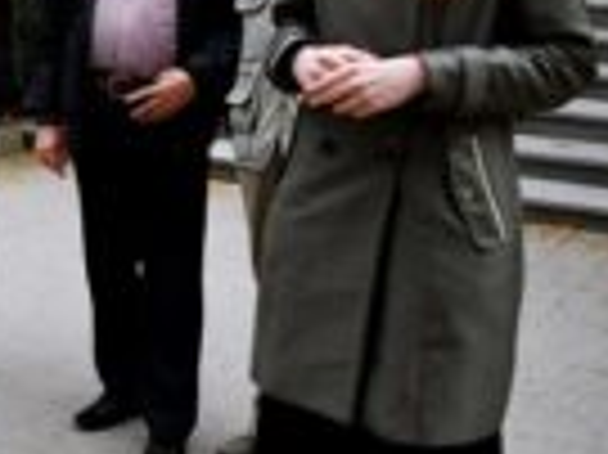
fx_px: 1351
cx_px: -171
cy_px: 101
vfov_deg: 19.0
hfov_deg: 22.7
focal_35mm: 77
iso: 640
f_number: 3.5
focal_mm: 18
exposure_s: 1/2000
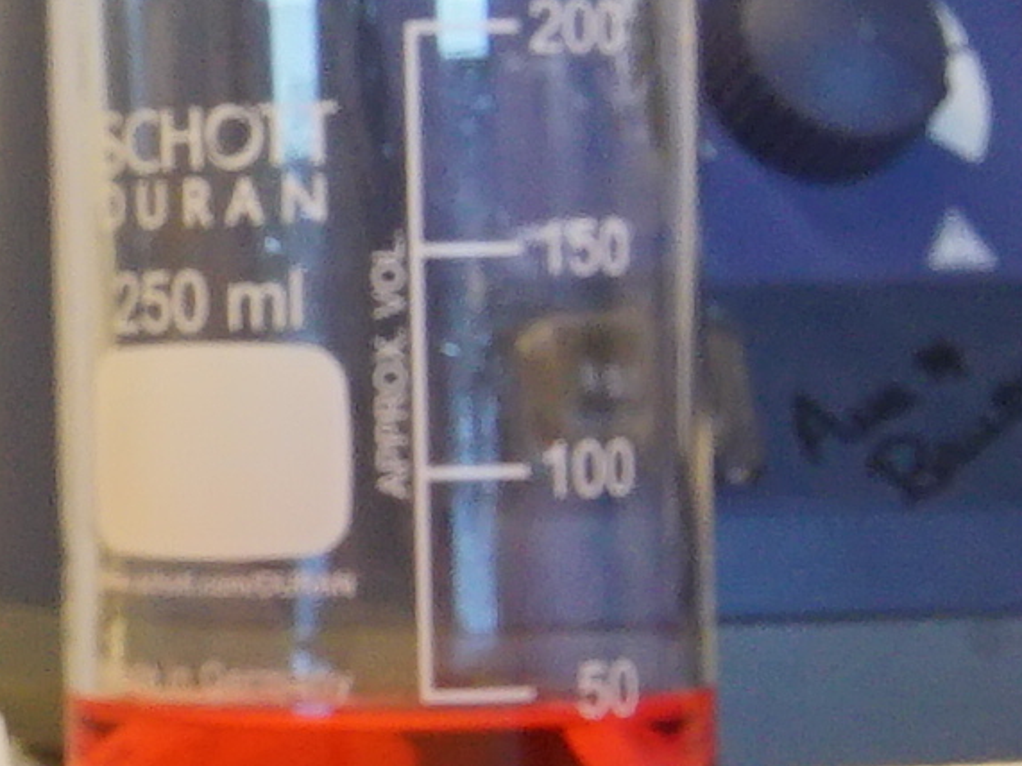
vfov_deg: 8.8
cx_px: -546
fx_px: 4959
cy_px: 313
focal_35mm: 168
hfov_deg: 11.3
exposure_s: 1/13
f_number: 16
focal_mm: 24
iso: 1000
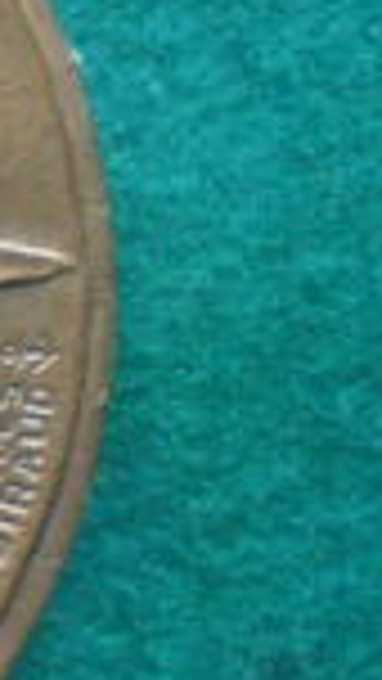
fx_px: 2376
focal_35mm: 132
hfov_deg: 8.1
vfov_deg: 16.2
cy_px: 284
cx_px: -692
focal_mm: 6.3
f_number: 3.1
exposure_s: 1/40
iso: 400
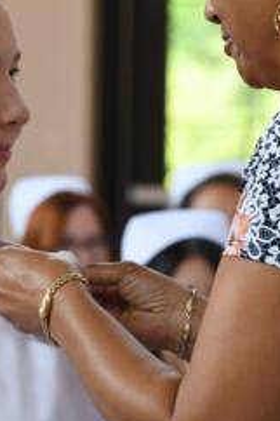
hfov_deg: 3.0
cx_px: 50
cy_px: 169
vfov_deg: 4.6
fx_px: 5258
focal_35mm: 450
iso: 1000
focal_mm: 145
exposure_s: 1/60
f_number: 8
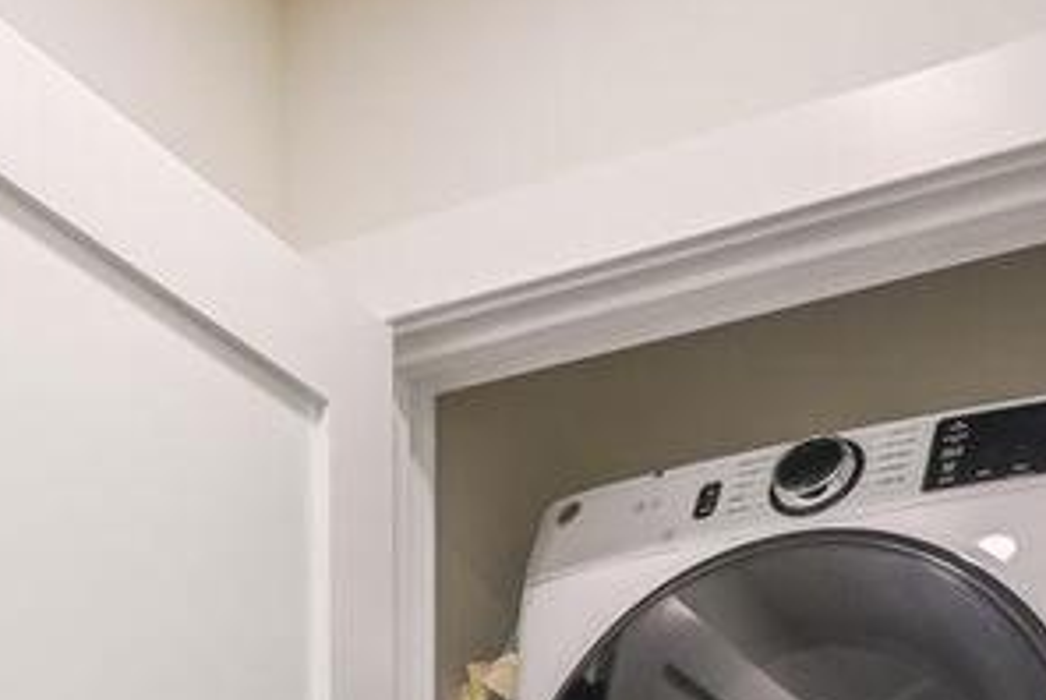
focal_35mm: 68
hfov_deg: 29.4
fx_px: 1978
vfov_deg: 16.5
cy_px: 1287
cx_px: 696
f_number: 9
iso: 200
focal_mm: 14
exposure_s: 1/15
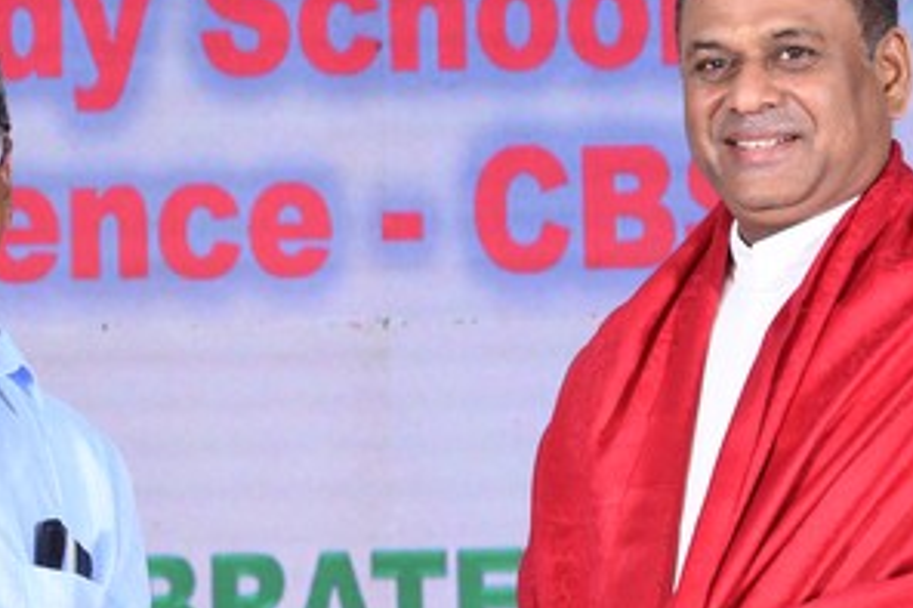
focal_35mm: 341
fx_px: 8645
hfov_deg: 6.0
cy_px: 415
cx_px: 382
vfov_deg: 4.0
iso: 400
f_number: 6.3
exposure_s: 1/125
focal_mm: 105
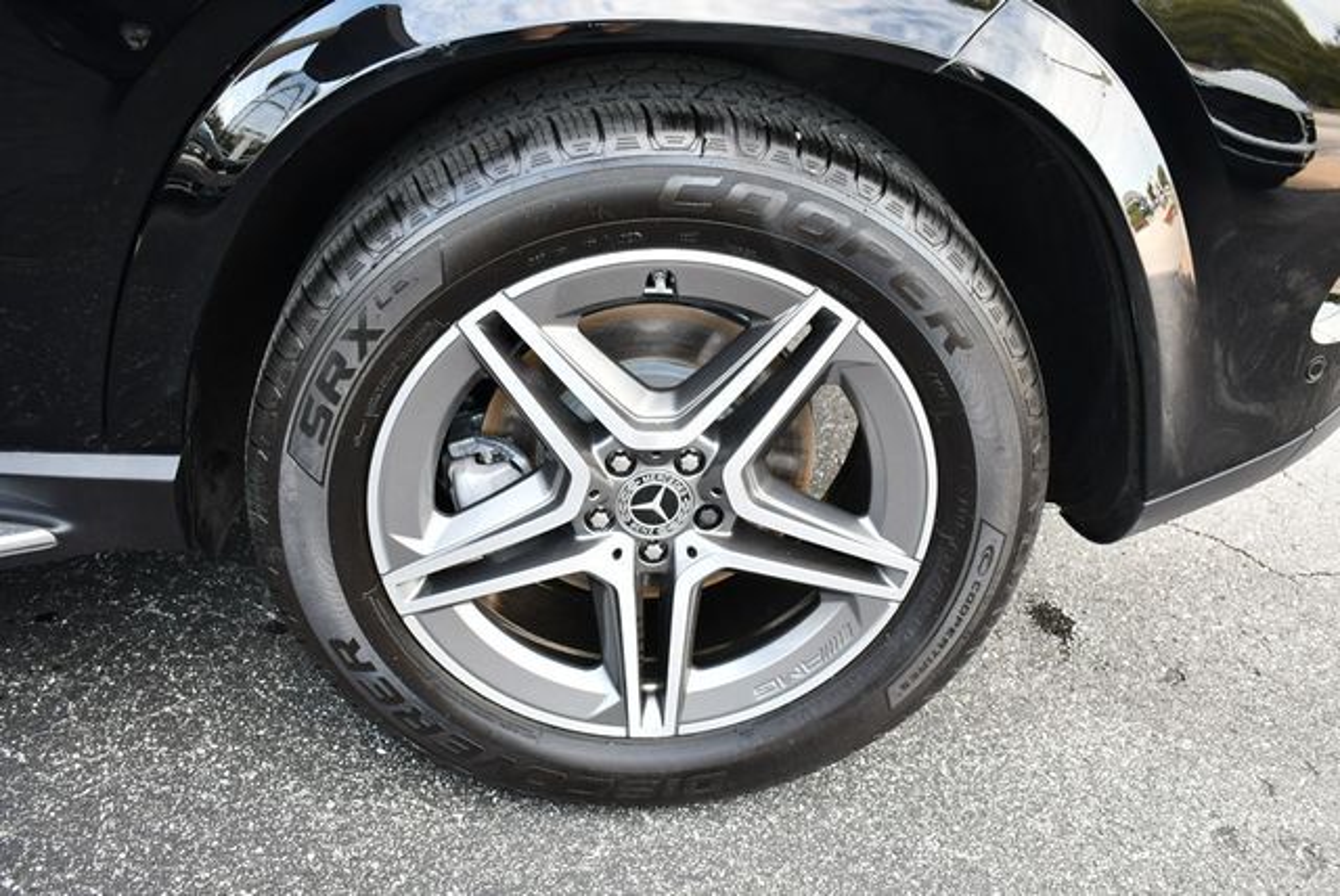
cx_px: 670
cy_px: 448
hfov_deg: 53.1
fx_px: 1341
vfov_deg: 36.9
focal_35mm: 36
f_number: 3.5
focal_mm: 18
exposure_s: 1/250
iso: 560
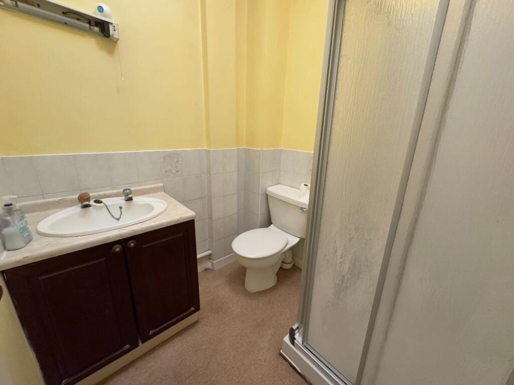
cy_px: 192
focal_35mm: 14
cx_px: 257
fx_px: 208
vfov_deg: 85.7
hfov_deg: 102.1
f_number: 2.2
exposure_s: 1/50
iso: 400
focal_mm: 2.22
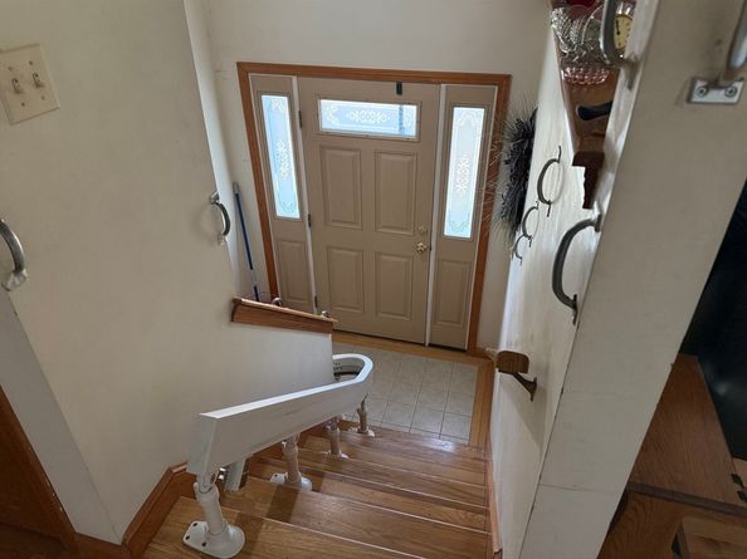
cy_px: 280
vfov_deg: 56.8
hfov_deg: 71.6
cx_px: 374
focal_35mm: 24
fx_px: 518
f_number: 1.78
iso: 320
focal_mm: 6.76
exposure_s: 1/120
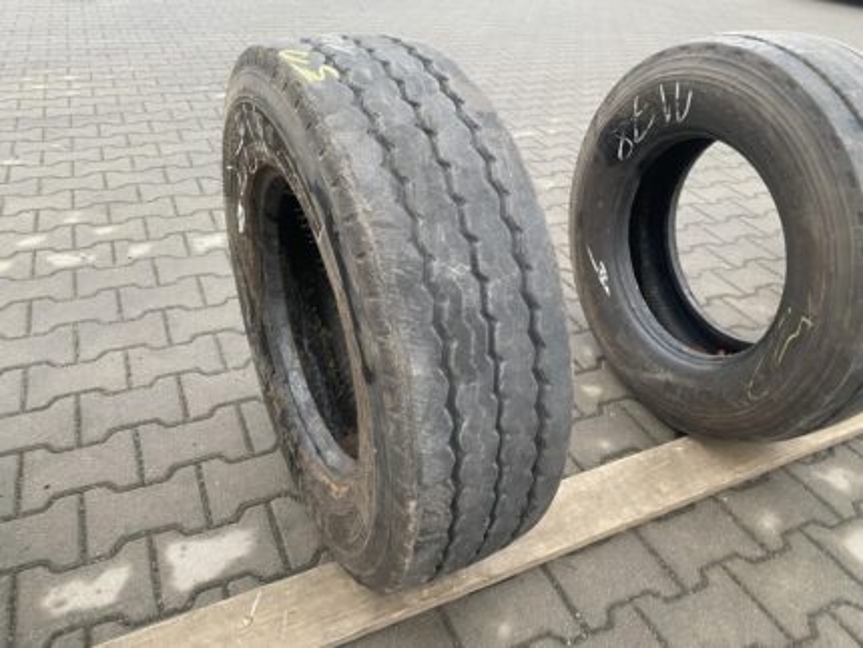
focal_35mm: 26
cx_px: 432
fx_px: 649
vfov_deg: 53.1
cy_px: 324
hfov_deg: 67.3
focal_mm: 4.25
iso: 64
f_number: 1.8
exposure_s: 1/50
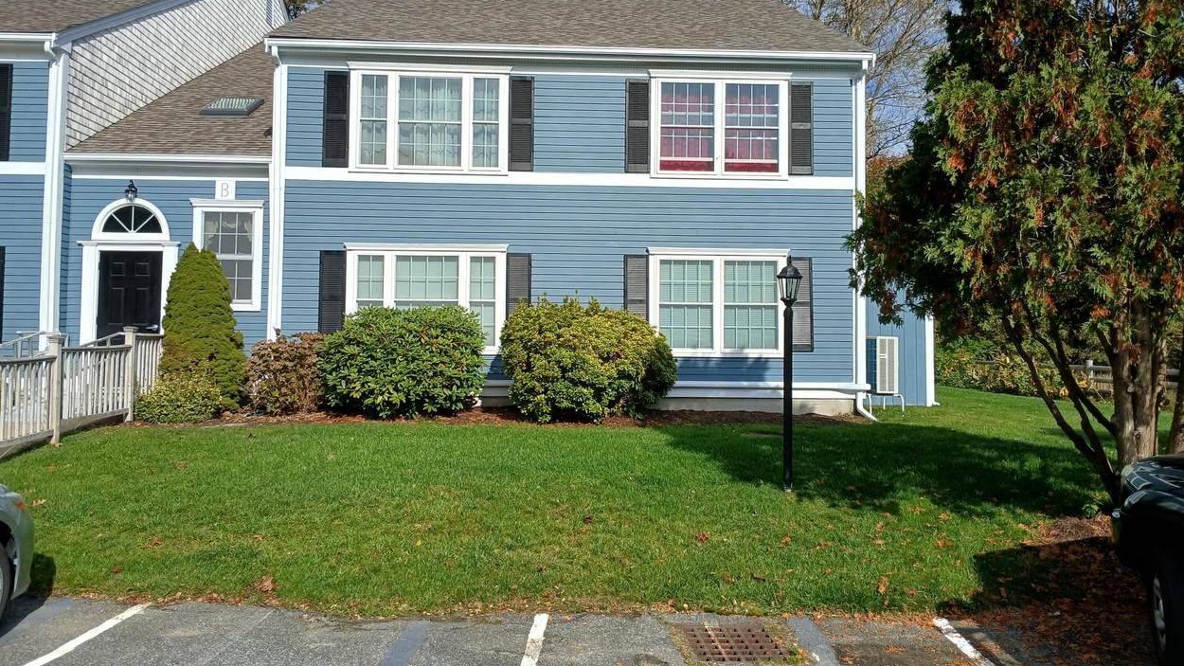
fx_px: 910
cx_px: 590
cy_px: 293
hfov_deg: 66.1
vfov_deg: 40.1
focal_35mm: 29
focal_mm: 3.98
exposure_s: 1/1052
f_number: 1.8
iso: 20
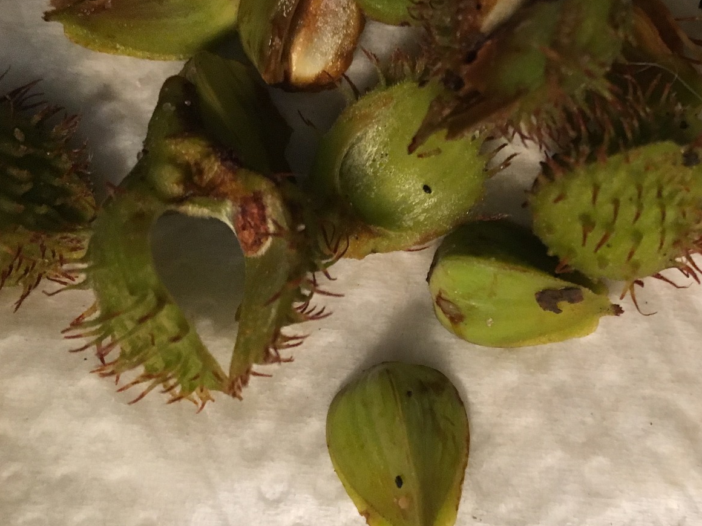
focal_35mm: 50
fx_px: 1014
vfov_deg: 29.1
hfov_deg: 36.7
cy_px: 232
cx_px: 575
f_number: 2.2
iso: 200
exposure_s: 1/24
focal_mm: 4.15
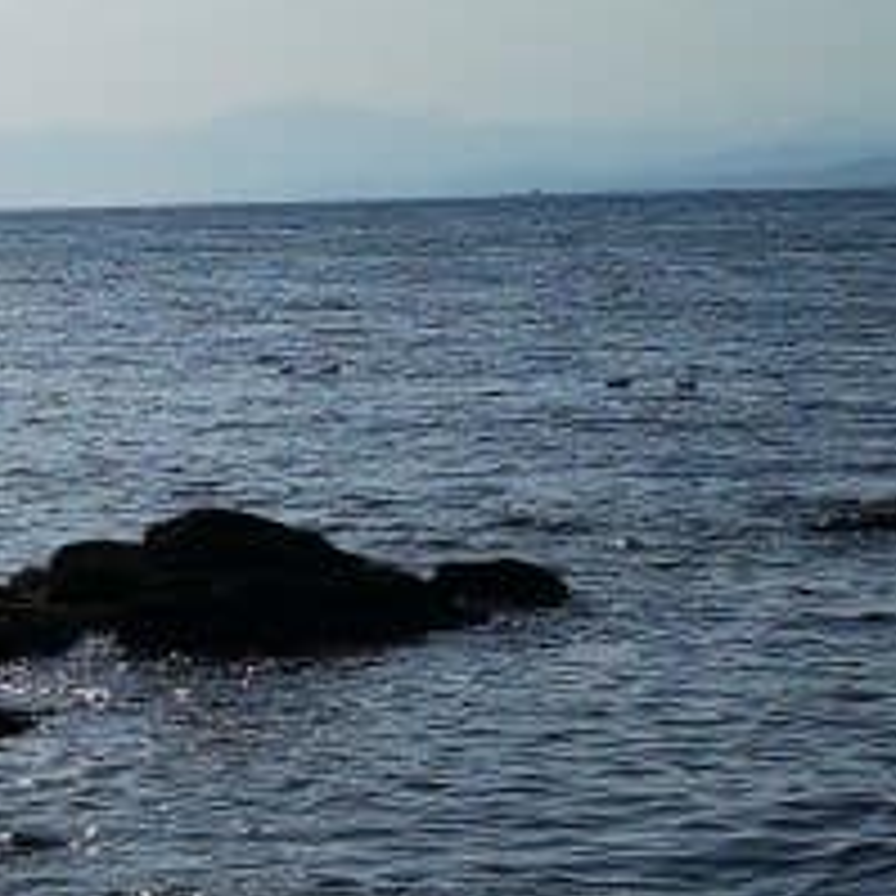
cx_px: -491
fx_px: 3514
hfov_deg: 13.6
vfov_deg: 14.5
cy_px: 221
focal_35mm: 120
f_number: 1.8
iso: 50
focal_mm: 4.75
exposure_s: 1/12346
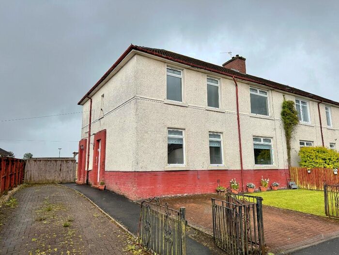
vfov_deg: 56.8
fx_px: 235
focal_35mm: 24
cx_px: 170
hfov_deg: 71.6
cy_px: 128
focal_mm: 6.86
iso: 80
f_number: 1.78
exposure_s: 1/1009
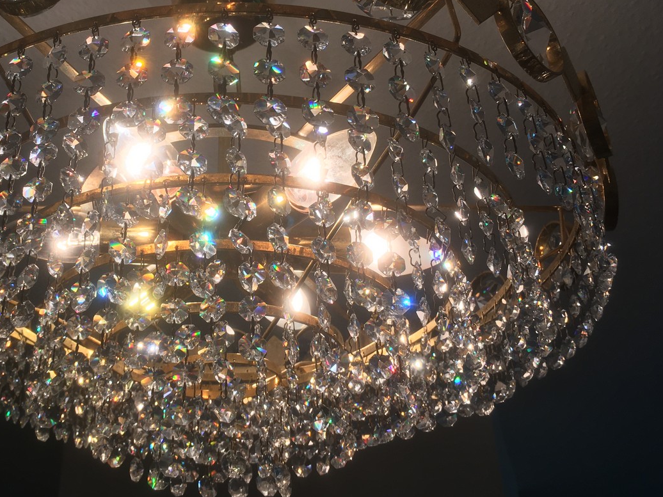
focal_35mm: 42
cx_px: 207
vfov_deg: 34.3
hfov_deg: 44.0
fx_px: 804
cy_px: 209
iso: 25
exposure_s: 1/180
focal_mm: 4.15
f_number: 2.2
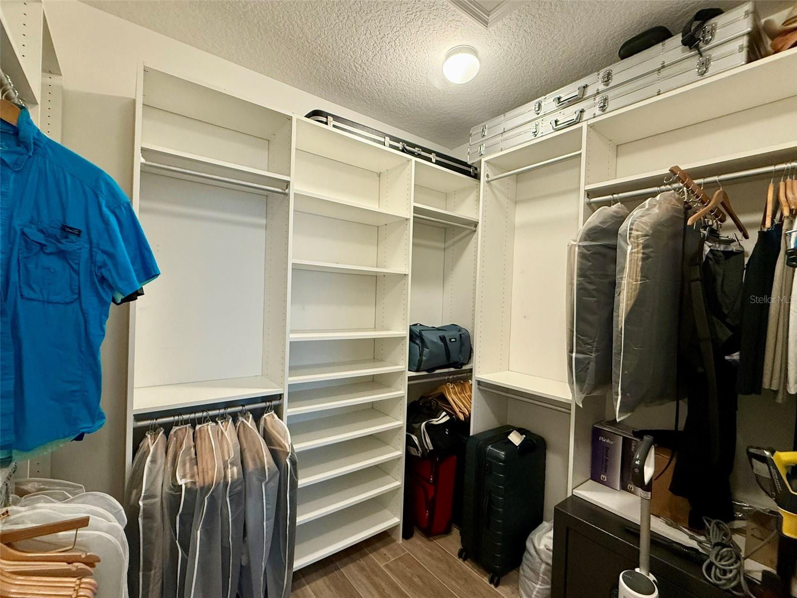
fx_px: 322
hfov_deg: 102.1
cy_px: 299
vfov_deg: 85.7
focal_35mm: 14
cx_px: 398
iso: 400
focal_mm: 2.22
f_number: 2.2
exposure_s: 1/60
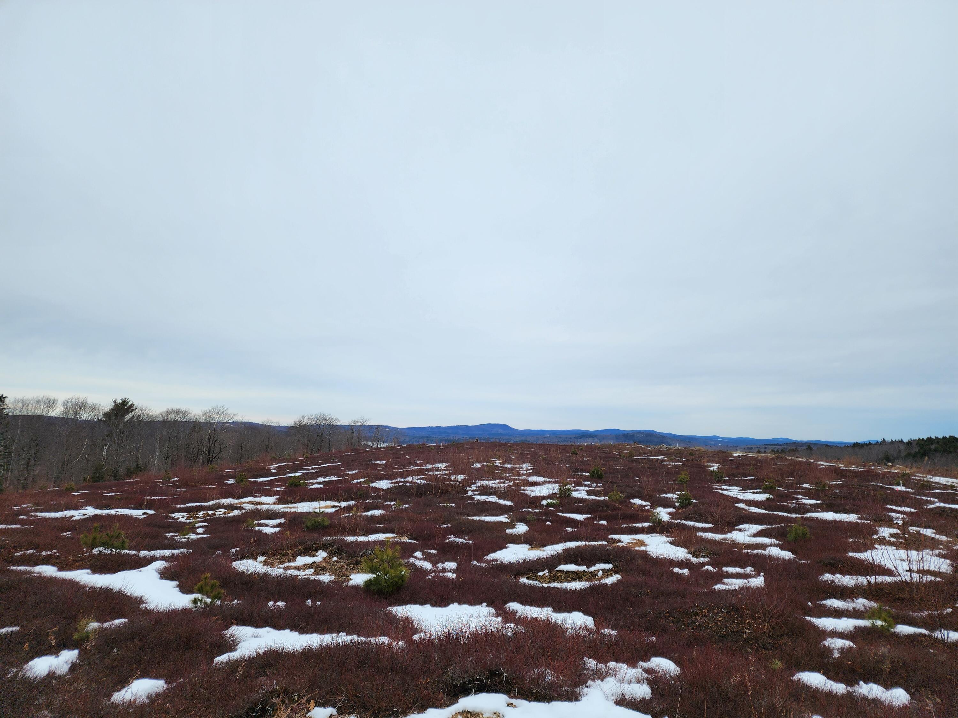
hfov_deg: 73.9
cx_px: 479
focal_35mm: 23
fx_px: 637
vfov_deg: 58.9
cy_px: 359
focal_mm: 6.4
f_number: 1.8
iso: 12
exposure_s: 1/484
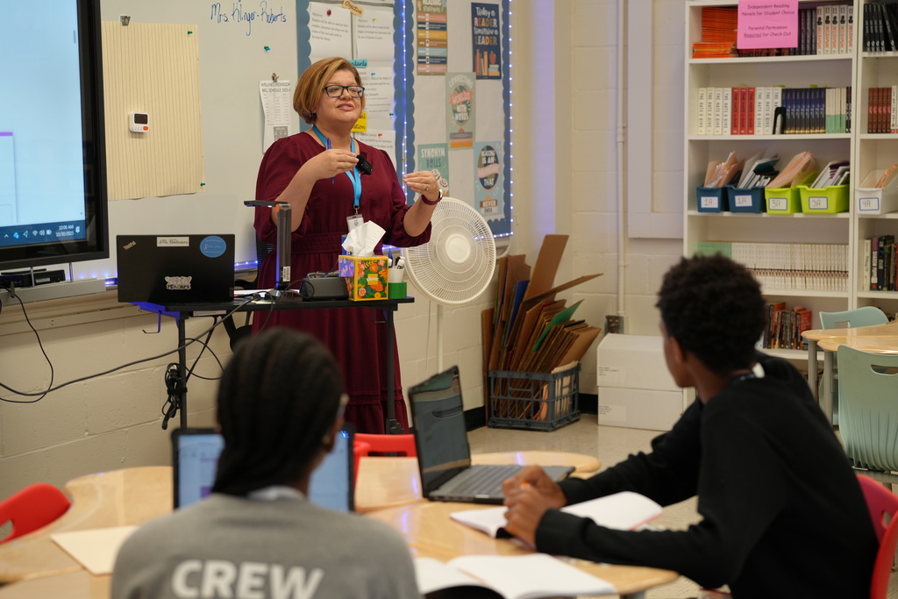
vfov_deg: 19.5
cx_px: 449
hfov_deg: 28.8
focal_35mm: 70
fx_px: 1746
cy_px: 300
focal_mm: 70
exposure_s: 1/160
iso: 1000
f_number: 4
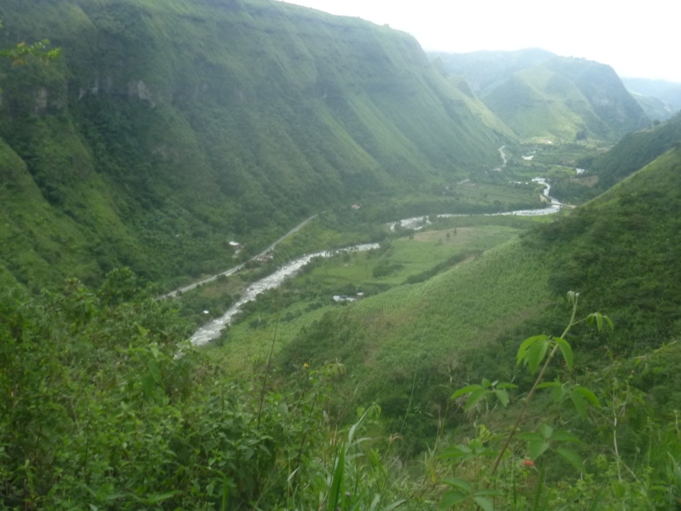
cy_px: 256
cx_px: 340
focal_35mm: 35
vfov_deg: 40.7
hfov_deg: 52.6
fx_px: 689
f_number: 5.6
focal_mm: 6.3
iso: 200
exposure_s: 1/200
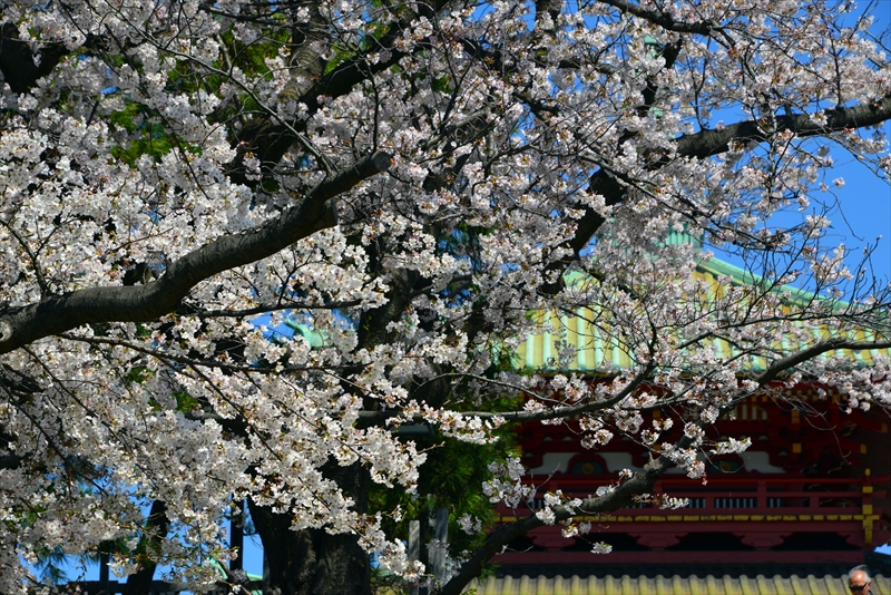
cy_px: 298
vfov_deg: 9.2
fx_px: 3714
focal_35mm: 150
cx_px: 446
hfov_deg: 13.7
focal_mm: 150
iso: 400
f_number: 11
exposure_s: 1/500
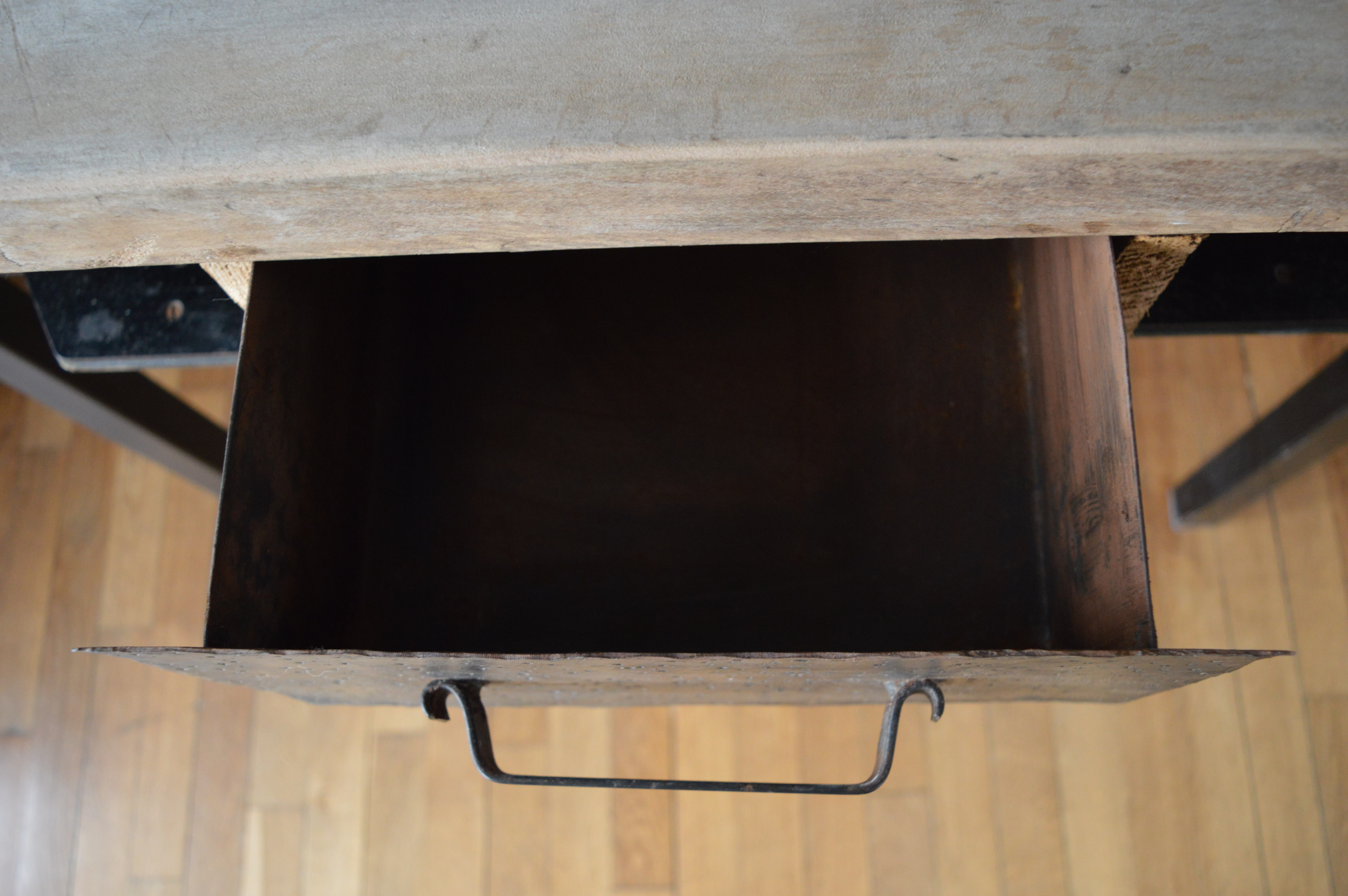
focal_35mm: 32
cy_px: 448
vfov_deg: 41.6
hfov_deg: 59.5
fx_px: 1178
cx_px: 674
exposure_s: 1/60
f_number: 3.8
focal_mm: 21
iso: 1000
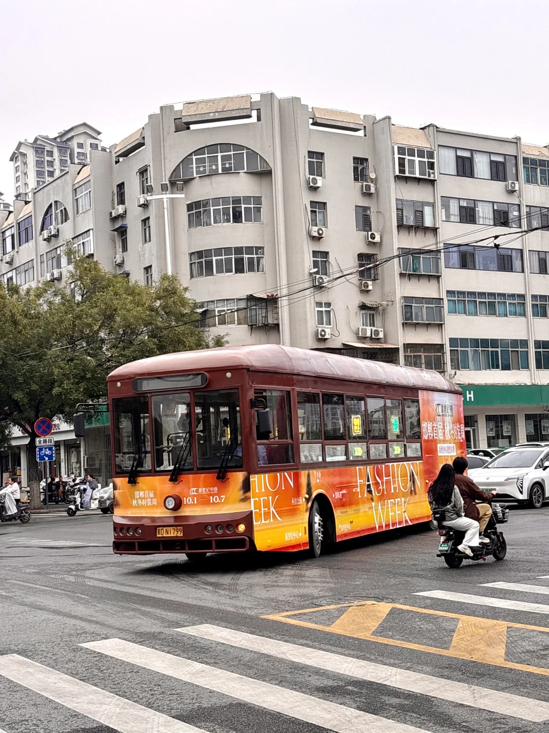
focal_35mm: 52
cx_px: 274
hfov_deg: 28.0
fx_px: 1100
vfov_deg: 36.8
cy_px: 366
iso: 32
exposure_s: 1/374
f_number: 1.6
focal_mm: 5.96
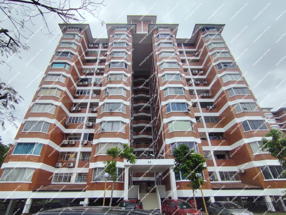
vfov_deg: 78.1
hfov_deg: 94.5
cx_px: 143
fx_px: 132
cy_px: 108
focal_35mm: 16
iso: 50
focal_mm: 1.65
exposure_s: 1/2529
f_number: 2.2
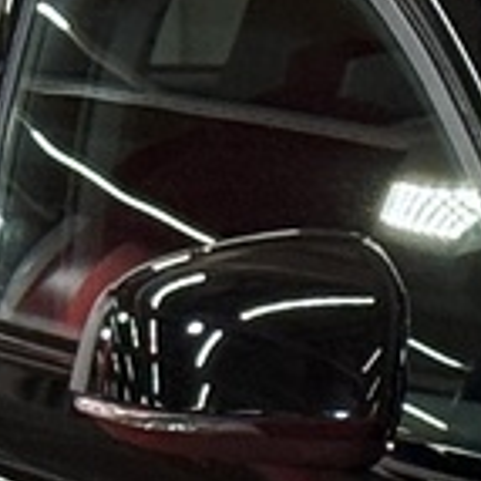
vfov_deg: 4.1
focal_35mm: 428
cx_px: 1332
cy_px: 918
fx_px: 6728
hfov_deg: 4.0
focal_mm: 6.76
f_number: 1.78
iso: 125
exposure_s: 1/116
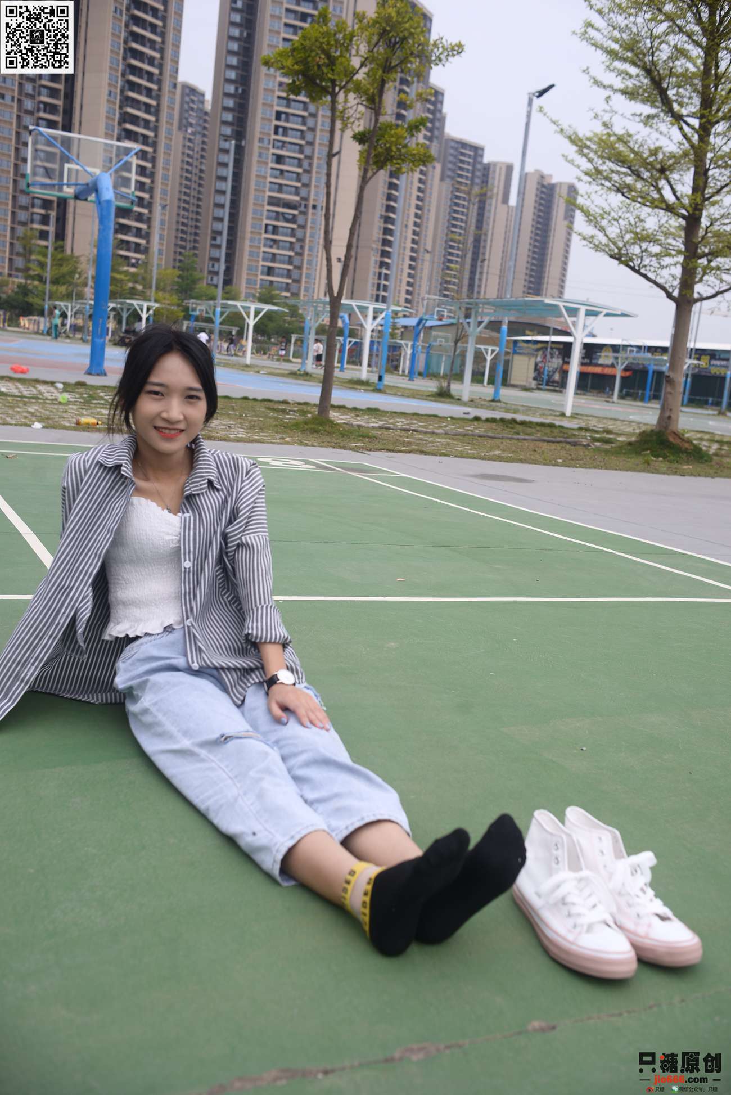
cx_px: 366
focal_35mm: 35
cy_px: 548
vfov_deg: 54.4
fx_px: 1065
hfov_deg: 37.9
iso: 100
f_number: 5.6
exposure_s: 1/640
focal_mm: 35
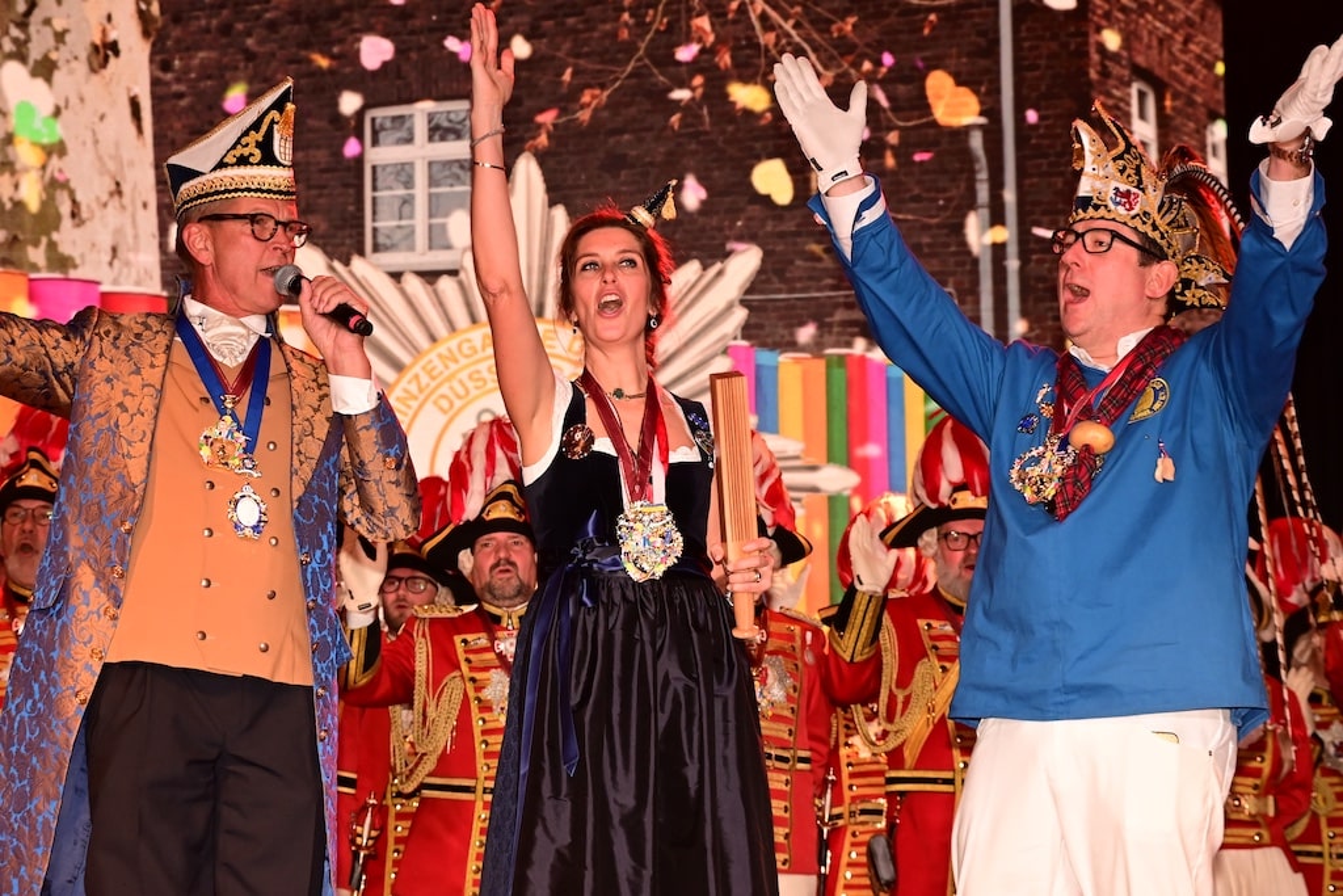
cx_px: 672
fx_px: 3358
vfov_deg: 15.2
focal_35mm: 90
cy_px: 448
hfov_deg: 22.6
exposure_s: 1/100
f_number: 6.3
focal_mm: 60
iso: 1000
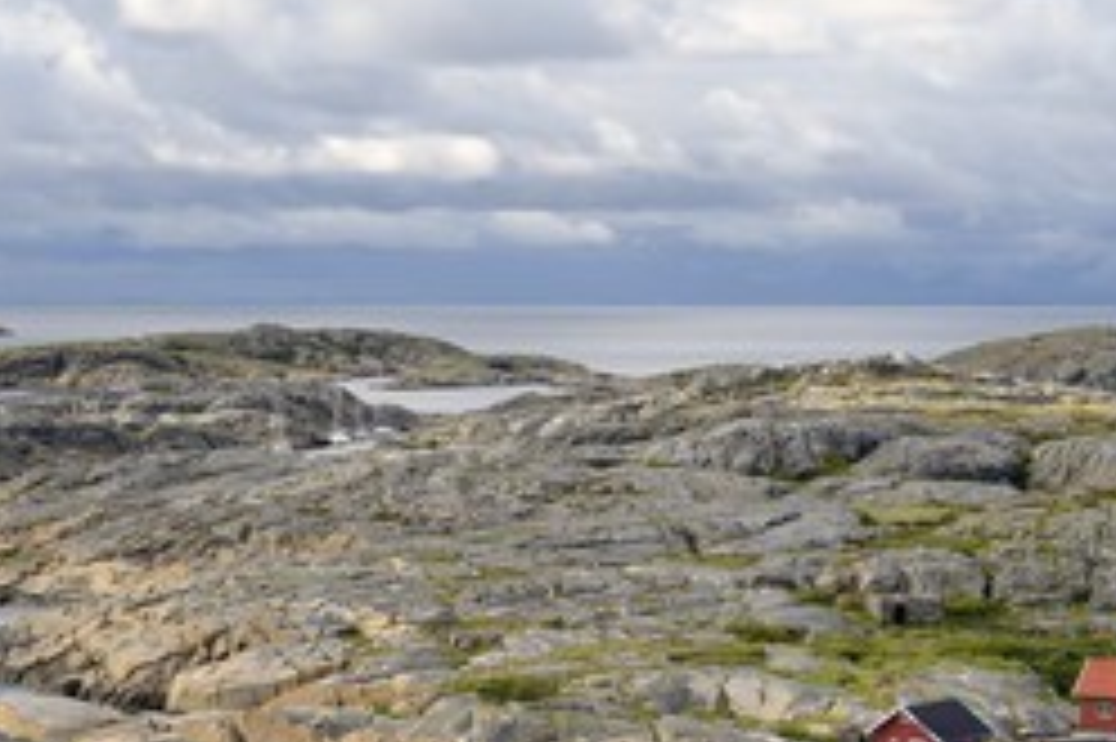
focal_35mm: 105
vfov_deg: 13.0
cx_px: 630
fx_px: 3253
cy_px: 576
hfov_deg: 19.5
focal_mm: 62
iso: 200
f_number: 8
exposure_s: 1/320
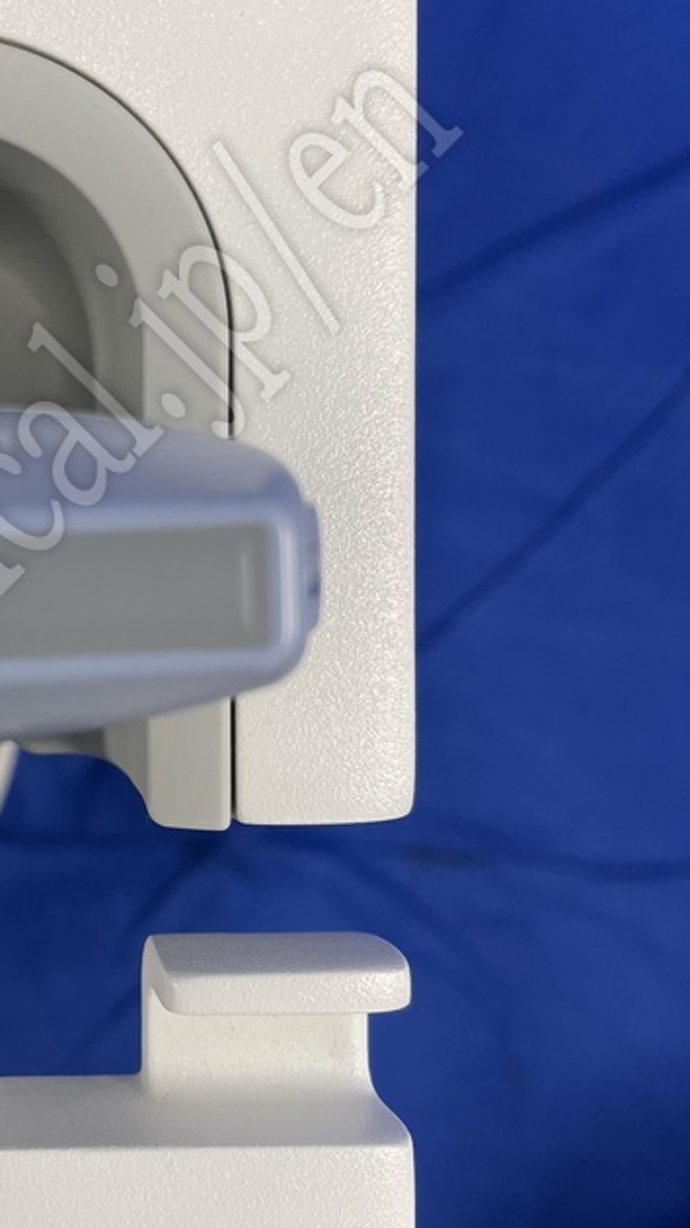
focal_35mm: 48
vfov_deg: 42.9
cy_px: 597
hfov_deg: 23.5
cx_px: -47
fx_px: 1563
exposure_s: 1/60
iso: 80
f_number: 1.6
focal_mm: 4.2
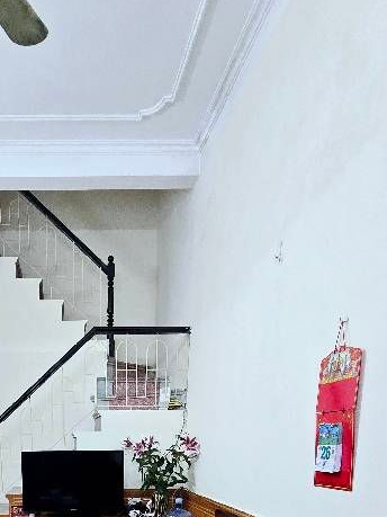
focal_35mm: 29
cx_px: 63
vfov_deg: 48.5
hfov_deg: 45.1
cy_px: 536
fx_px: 432
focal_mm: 2.2
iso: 400
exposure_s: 1/50
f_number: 2.2
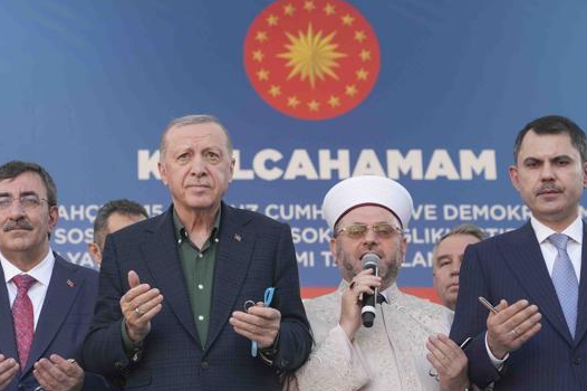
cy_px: 198
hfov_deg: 18.2
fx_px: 1825
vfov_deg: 12.2
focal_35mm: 112
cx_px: 215
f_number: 4
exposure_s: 1/400
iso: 500
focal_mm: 70
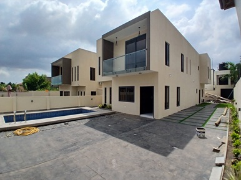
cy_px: 90
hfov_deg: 91.1
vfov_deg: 74.7
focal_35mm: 17
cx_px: 120
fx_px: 118
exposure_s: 1/2494
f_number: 2.2
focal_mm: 1.4
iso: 50
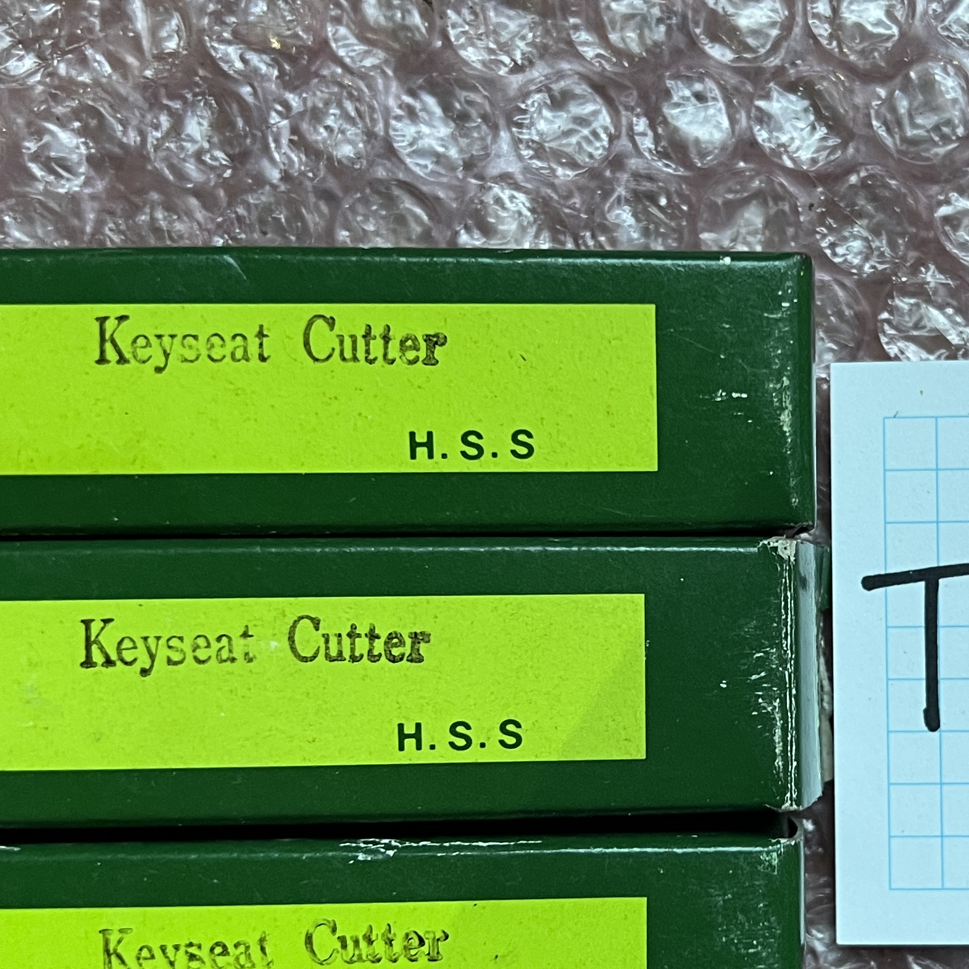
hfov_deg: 28.2
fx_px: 1869
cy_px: 597
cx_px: 840
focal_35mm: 59
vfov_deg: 29.0
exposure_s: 1/100
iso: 125
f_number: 1.5
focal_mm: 5.7
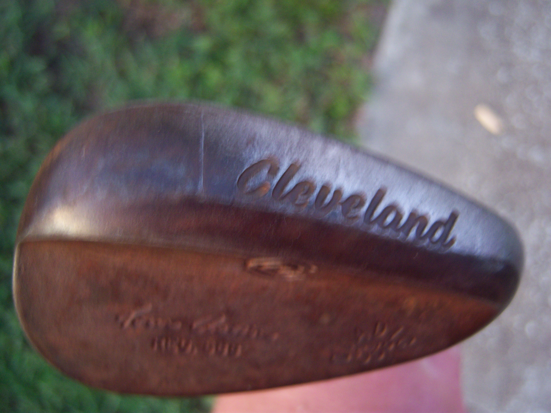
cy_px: 206
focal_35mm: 36
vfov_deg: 39.7
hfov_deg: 51.4
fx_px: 573
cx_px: 276
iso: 160
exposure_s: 1/8
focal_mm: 7.5
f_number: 2.8
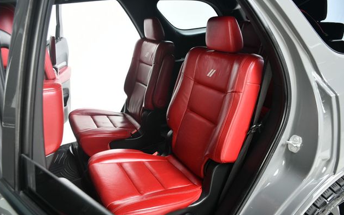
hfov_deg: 66.5
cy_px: 115
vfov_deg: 44.5
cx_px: 170
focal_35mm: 28
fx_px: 262
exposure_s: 1/160
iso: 100
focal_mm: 18
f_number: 4.5
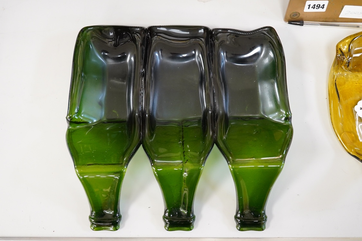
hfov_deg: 43.6
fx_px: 452
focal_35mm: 45
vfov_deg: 29.9
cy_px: 120
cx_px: 181
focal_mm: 30
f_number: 3.5
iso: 2500
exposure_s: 1/125
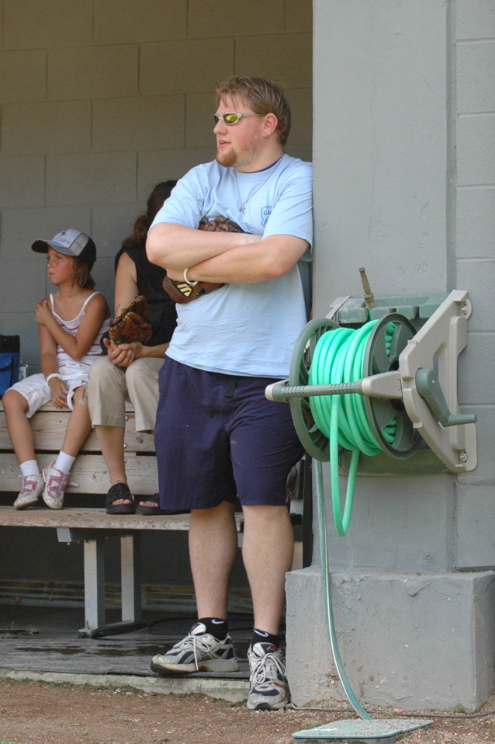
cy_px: 372
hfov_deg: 16.5
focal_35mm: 82
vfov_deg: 24.6
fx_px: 1703
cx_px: 248
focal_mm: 55
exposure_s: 1/200
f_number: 7.1
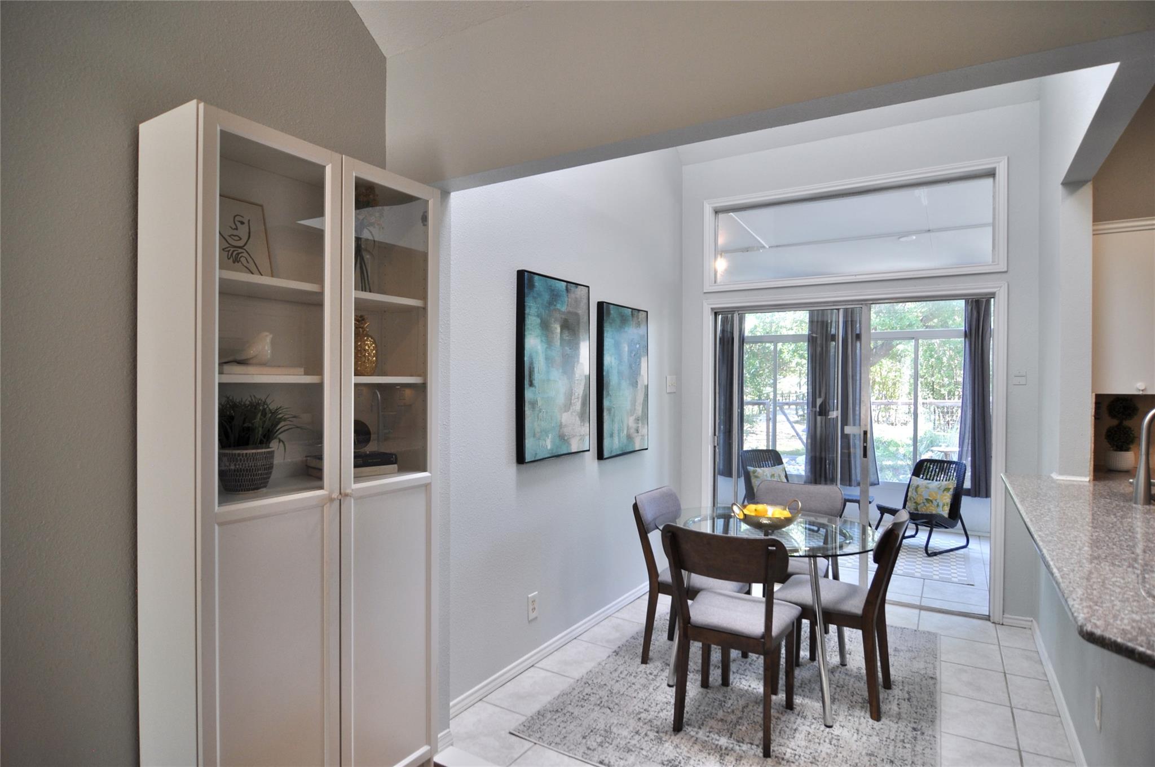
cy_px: 384
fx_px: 577
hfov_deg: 90.1
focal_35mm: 18
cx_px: 578
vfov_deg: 67.2
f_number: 4
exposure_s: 1/50
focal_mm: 12
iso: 250
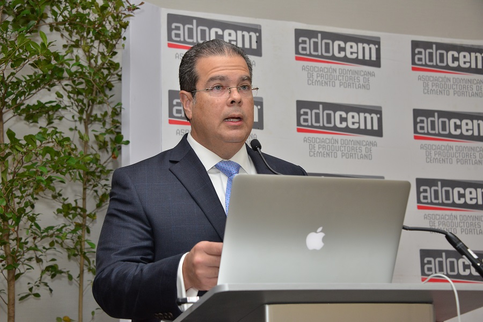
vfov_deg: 20.9
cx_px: 242
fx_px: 872
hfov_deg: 31.0
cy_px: 161
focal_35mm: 65
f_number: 6.3
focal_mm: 65
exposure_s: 1/60
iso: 1600
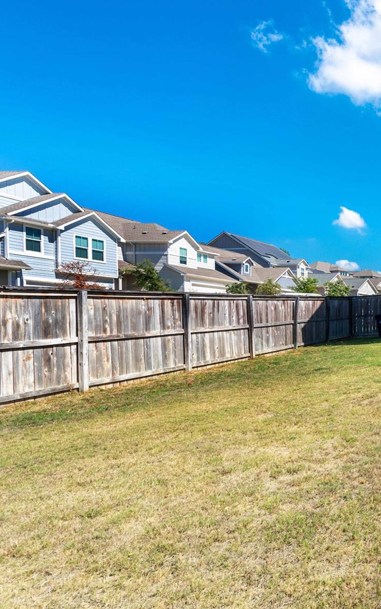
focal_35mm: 25
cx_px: 520
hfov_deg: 32.9
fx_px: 415
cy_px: 307
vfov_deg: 72.5
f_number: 9
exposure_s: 1/640
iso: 200
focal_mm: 14
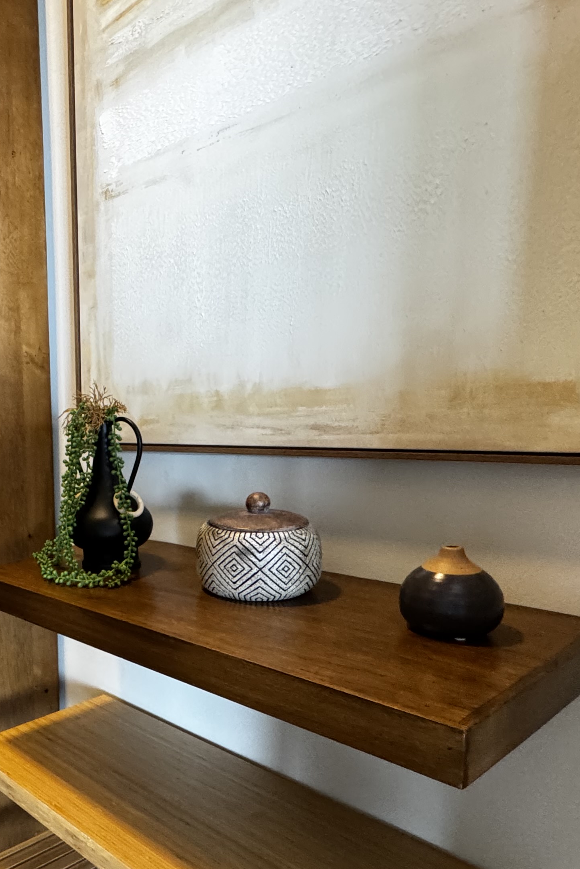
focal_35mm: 27
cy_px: 527
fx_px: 652
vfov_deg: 66.6
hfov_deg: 39.1
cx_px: -63
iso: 500
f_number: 2.2
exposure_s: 1/60
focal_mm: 2.22
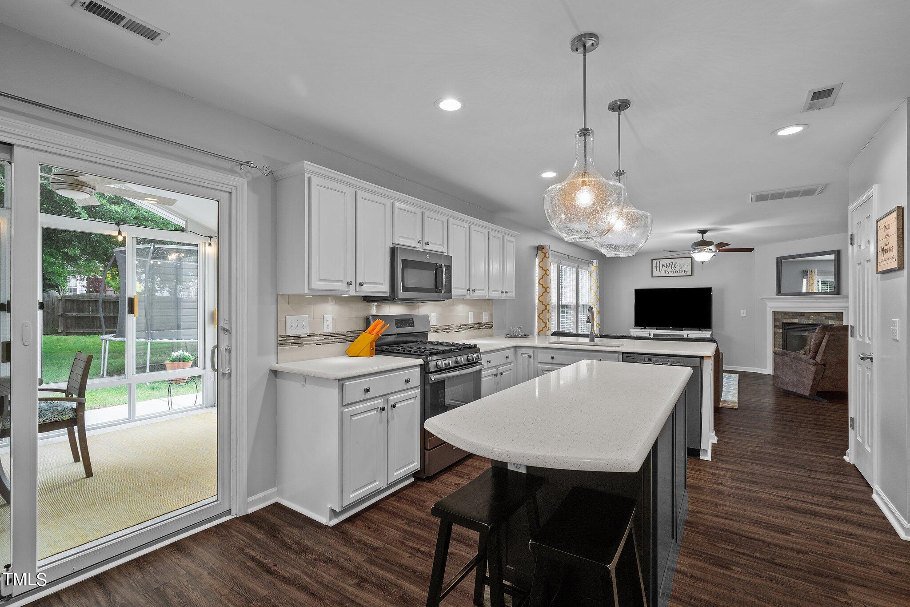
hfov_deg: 96.7
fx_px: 404
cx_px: 455
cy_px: 304
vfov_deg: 73.7
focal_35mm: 16
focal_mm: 16
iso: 400
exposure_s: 1/2
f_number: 8
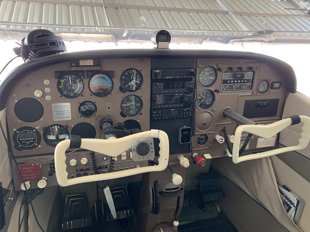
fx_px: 233
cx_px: 155
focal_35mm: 26
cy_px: 116
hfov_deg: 67.3
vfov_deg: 53.1
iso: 200
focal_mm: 4.25
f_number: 1.8
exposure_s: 1/60
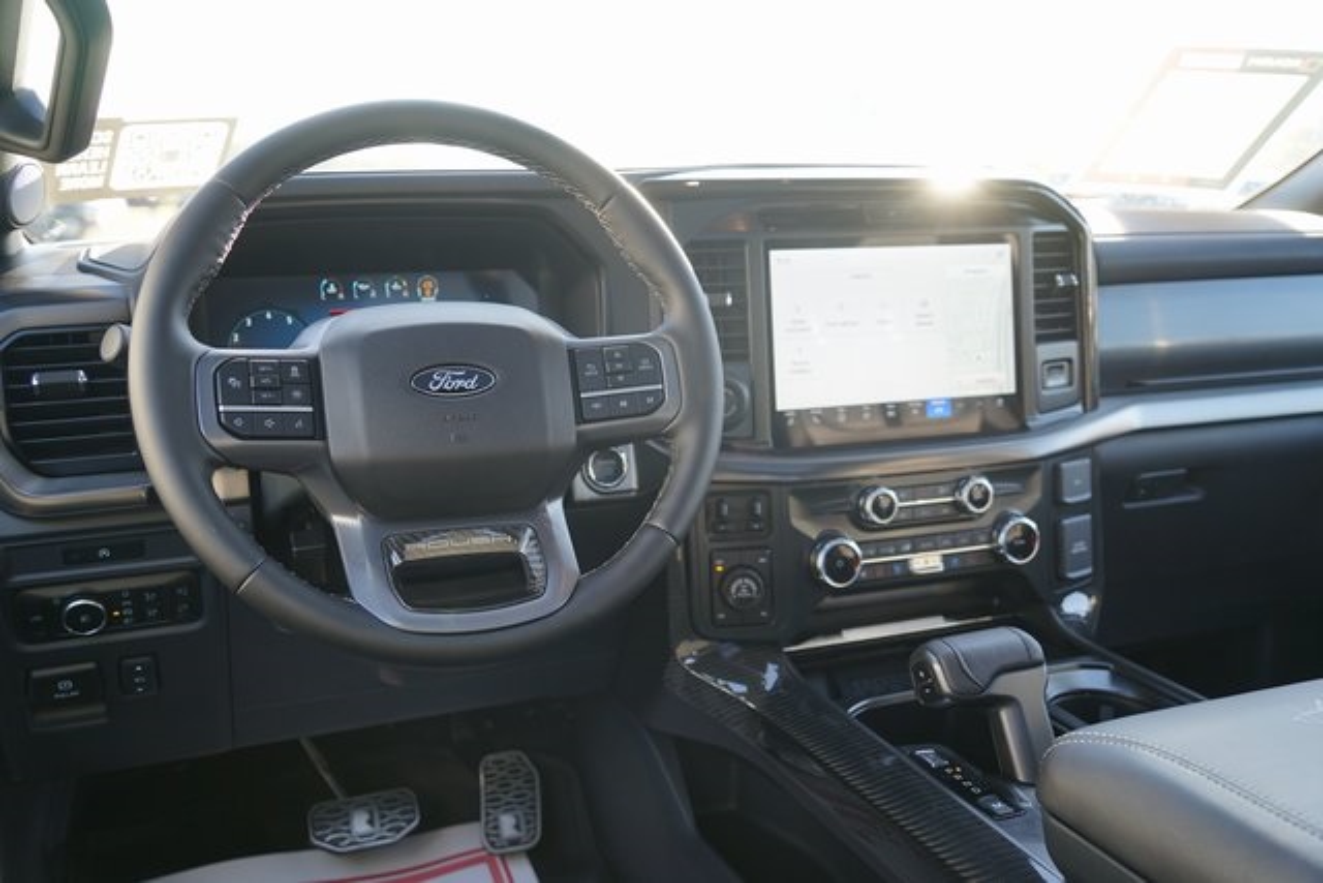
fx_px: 1250
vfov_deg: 38.9
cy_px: 442
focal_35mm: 34
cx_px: 662
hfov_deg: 55.8
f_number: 4
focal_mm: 34
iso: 125
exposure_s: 1/60
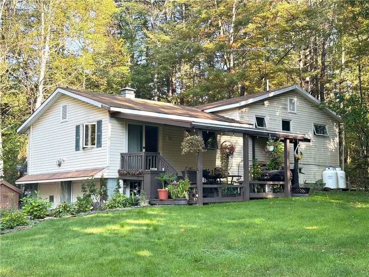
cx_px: 184
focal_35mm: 48
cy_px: 138
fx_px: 512
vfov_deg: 30.3
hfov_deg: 39.7
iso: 64
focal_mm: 6.76
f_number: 1.78
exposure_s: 1/368
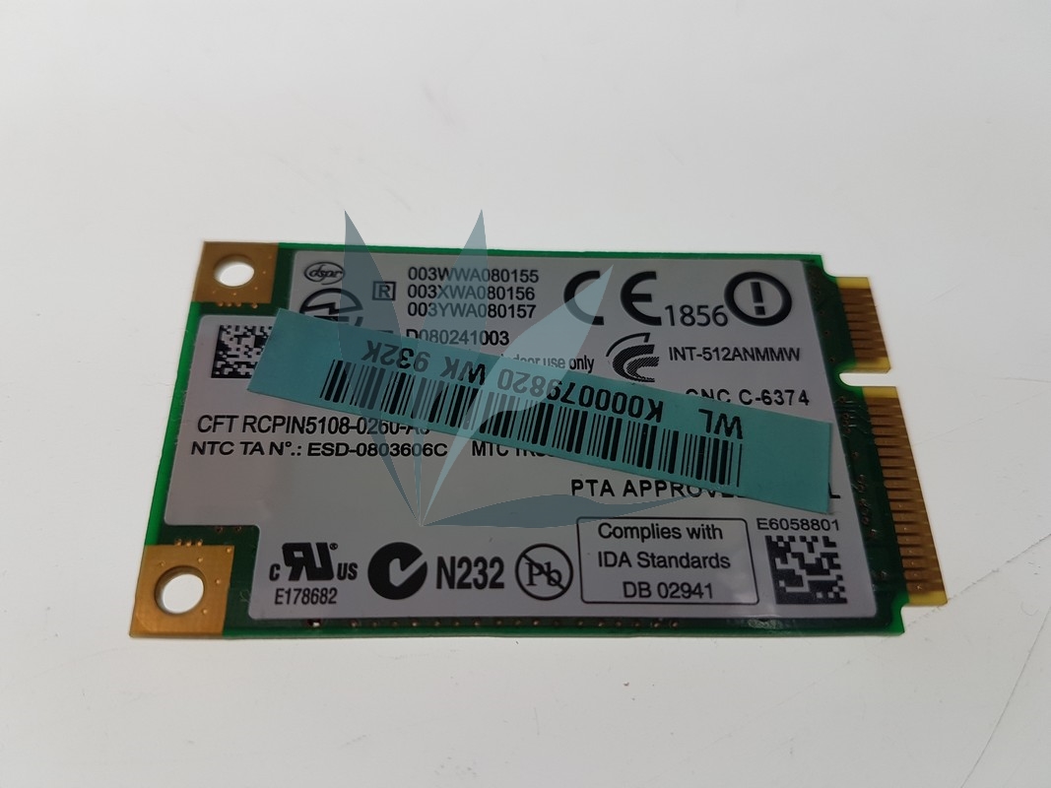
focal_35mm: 26
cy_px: 394
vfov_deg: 53.1
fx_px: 789
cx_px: 526
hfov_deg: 67.3
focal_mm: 4.2
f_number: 1.7
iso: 40
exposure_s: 1/166
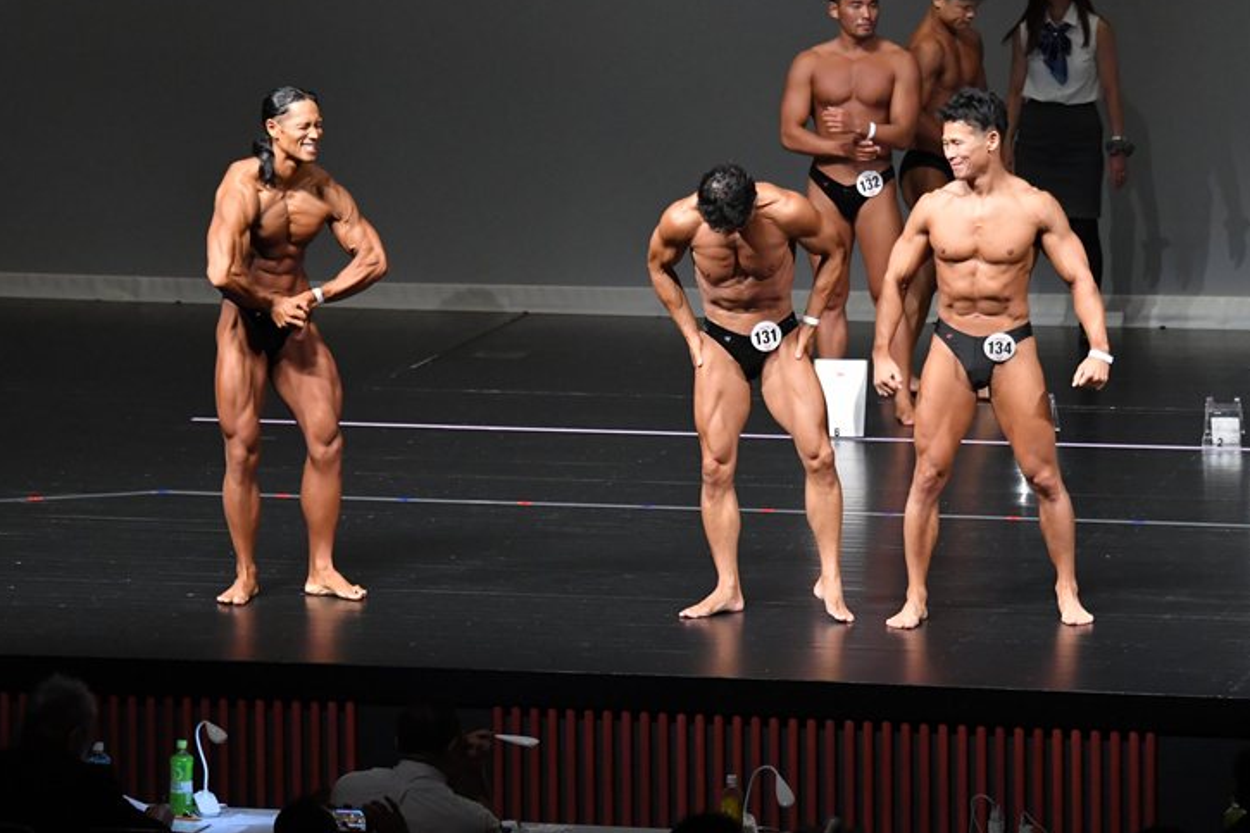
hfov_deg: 8.9
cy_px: 423
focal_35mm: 232
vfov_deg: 5.9
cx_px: 634
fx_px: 8053
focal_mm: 145
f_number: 5.6
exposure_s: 1/400
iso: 5000
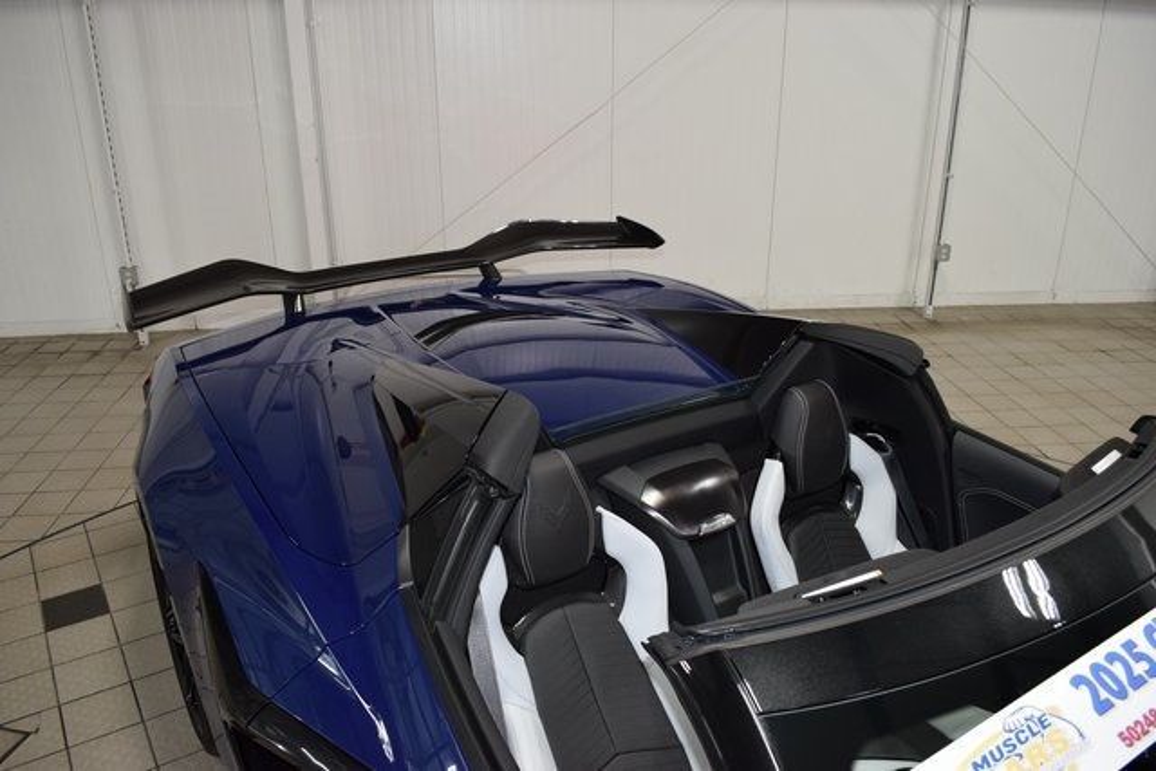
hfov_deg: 67.4
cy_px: 386
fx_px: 867
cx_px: 578
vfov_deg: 48.0
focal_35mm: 27
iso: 800
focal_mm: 18
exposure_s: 1/125
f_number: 5.6
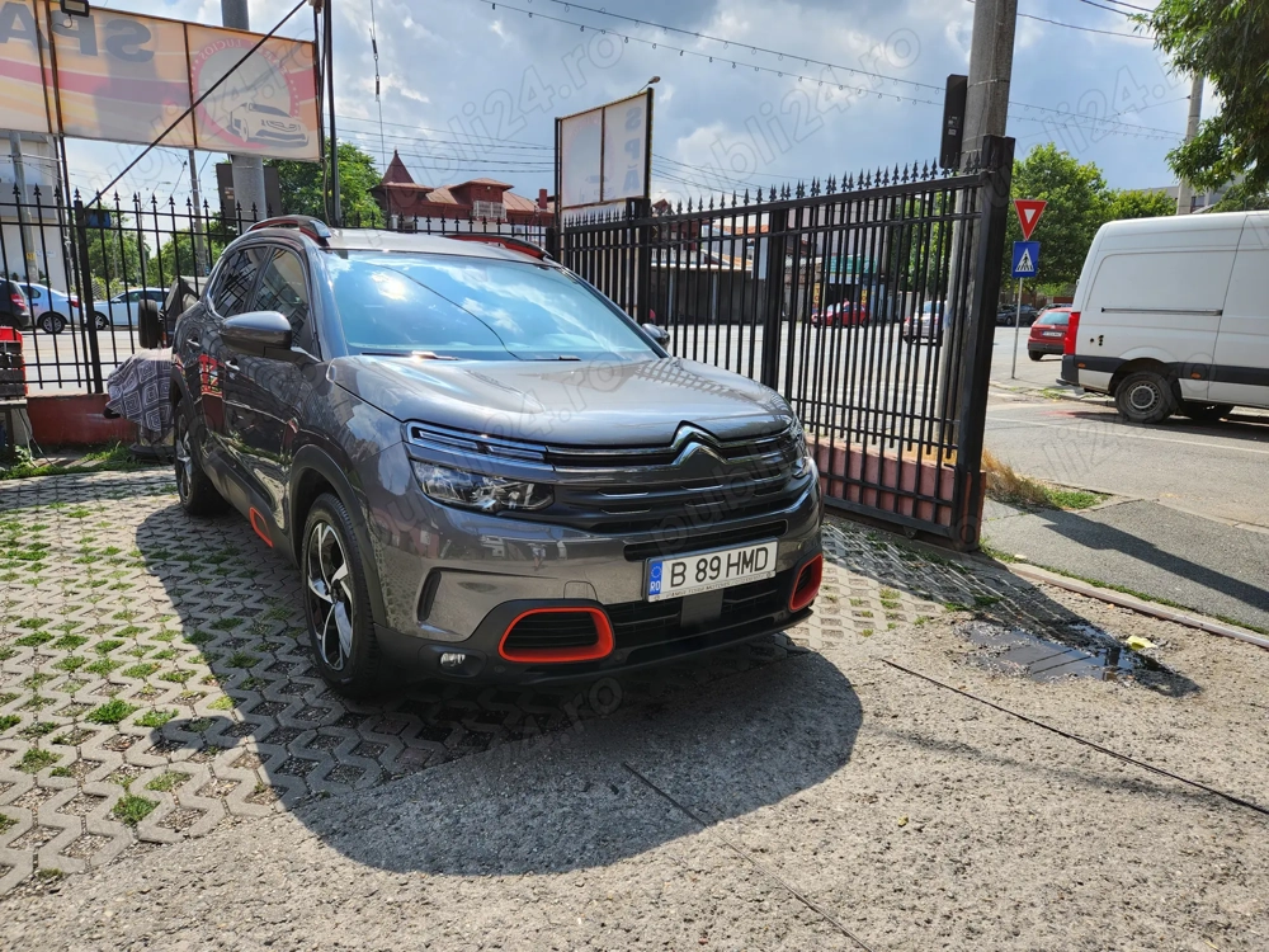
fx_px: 843
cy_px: 476
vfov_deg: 58.9
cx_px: 634
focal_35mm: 23
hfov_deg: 73.9
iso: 20
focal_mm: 5.4
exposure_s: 1/1117
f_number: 1.8
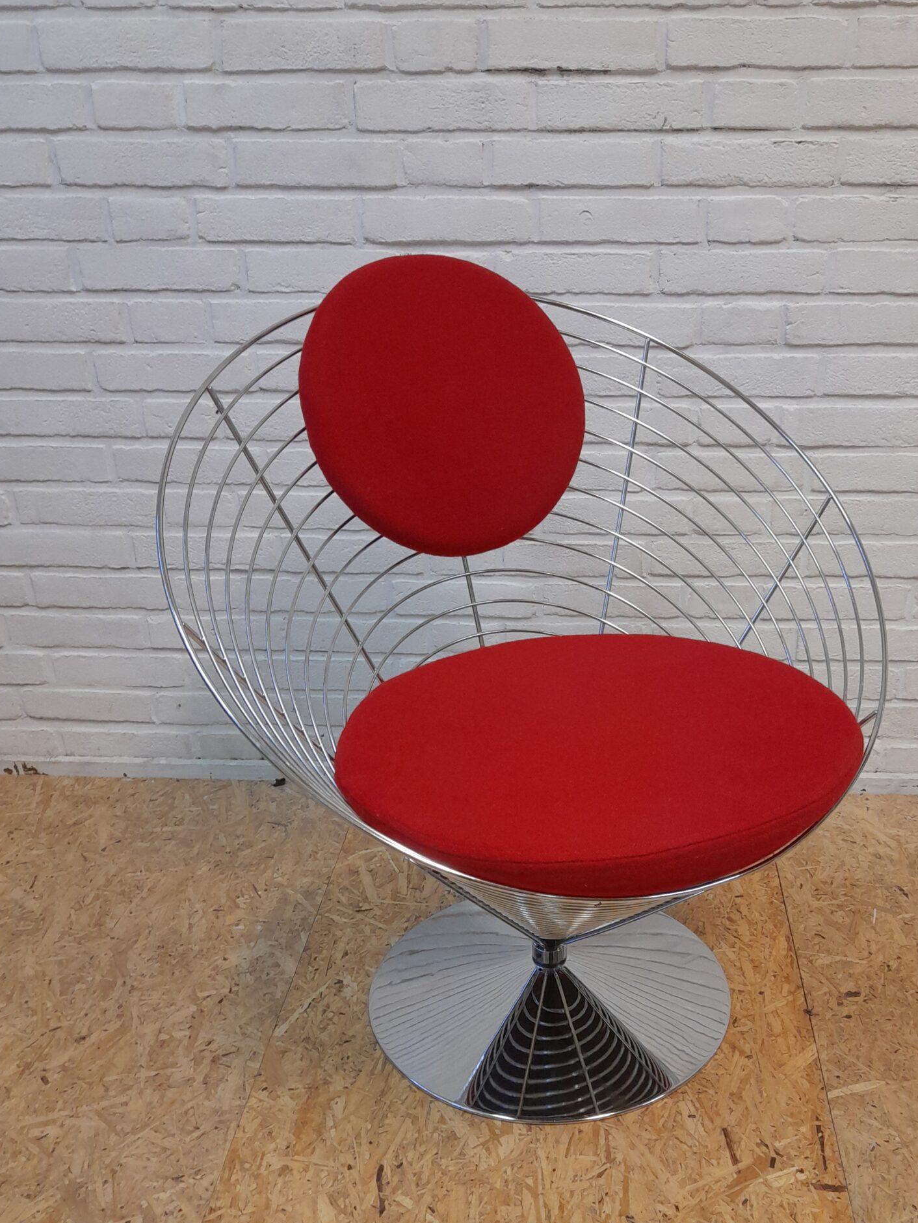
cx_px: 546
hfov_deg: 41.6
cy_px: 748
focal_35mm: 34
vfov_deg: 53.5
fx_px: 1202
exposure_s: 1/50
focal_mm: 4.6
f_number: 2
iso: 200
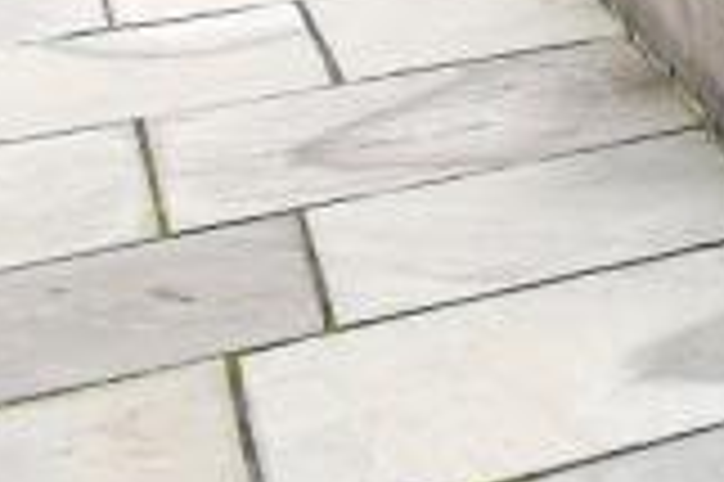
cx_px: 1763
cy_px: -622
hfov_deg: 13.4
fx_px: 2202
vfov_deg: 10.8
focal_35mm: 110
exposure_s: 1/250
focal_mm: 11.5
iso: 160
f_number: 8
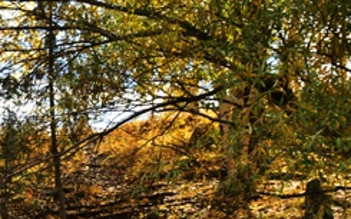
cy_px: 349
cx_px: -159
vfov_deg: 14.2
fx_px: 813
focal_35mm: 85
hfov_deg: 21.0
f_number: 16
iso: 320
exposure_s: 1/25
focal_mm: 24
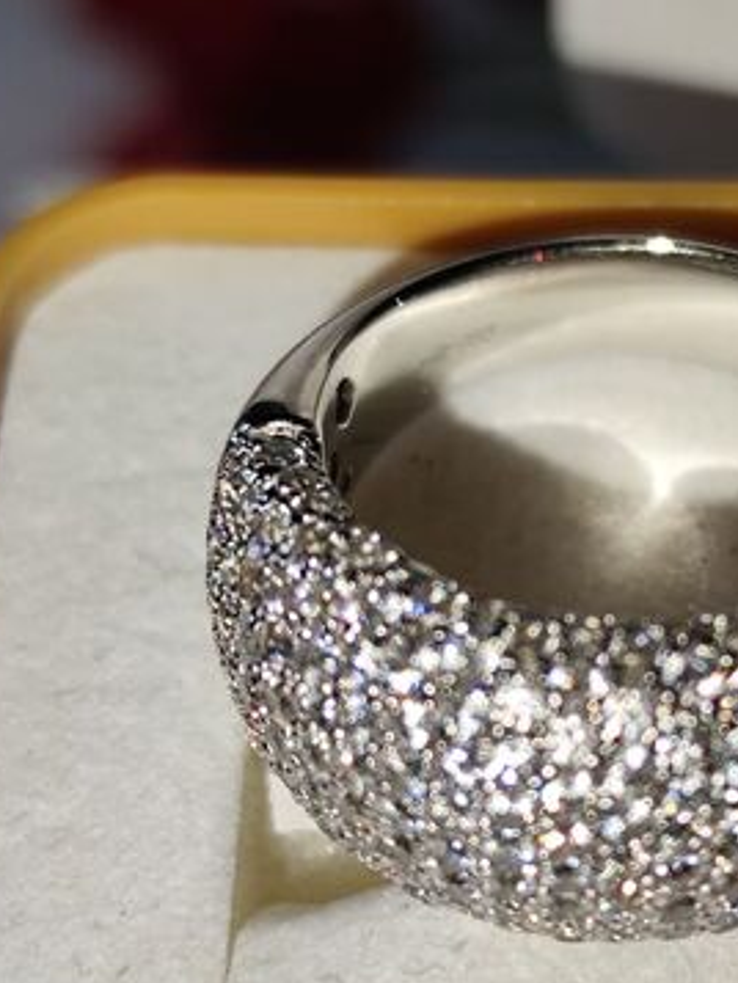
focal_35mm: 95
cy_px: 570
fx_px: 2699
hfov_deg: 15.4
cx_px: 622
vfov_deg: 20.6
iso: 64
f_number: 1.65
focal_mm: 6.19
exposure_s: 1/100
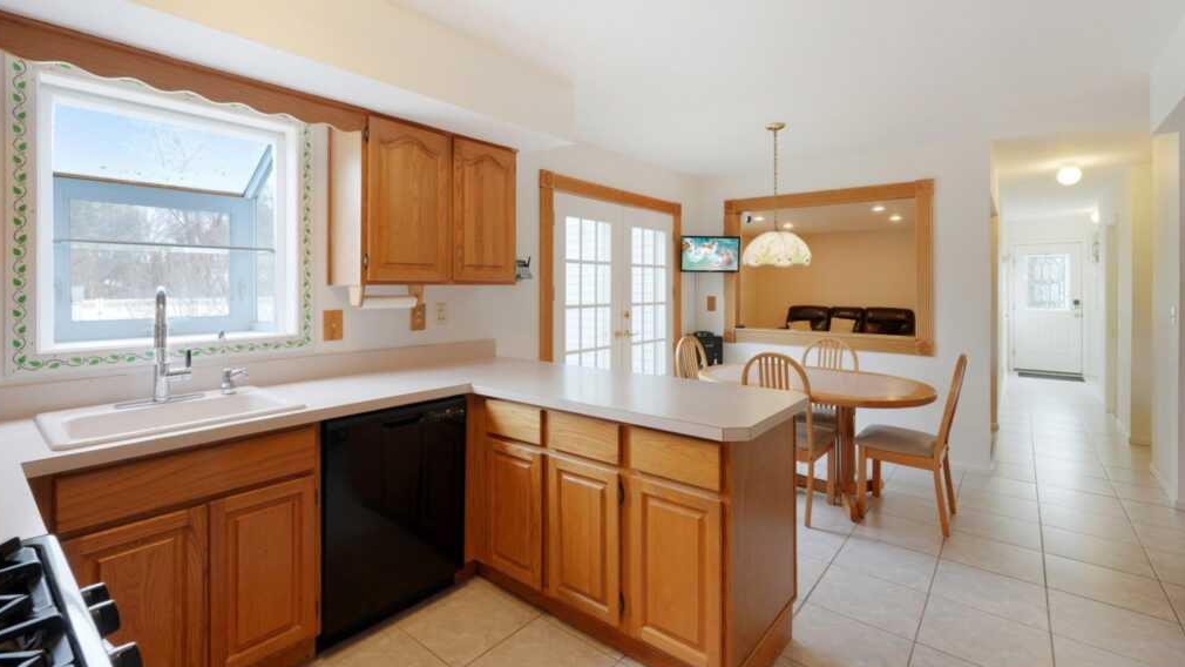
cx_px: 587
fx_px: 534
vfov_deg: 63.6
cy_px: 288
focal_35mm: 17
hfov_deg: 95.9
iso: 400
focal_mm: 16
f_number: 8
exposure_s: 1/5
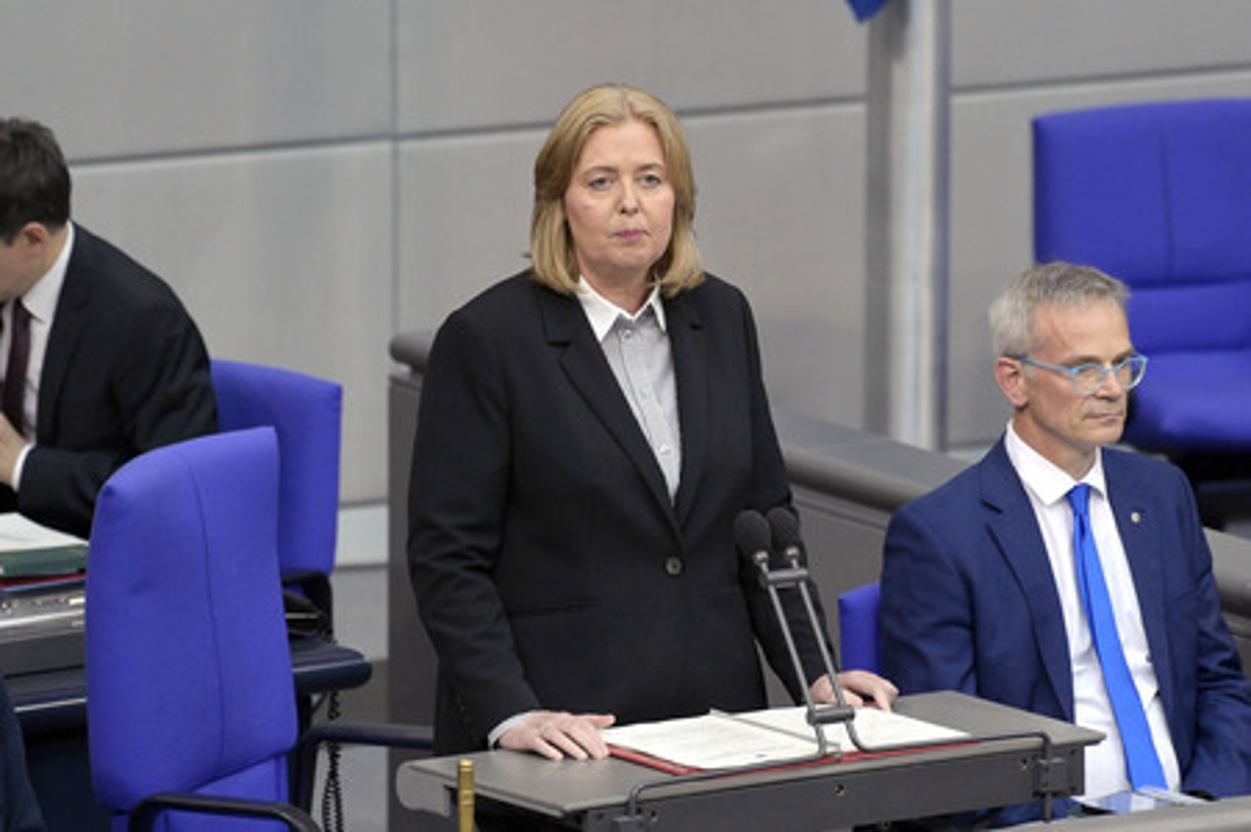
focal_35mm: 340
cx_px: 626
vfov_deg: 4.0
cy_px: 416
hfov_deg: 6.1
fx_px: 11806
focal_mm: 340
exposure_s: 1/500
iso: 8000
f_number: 5.6
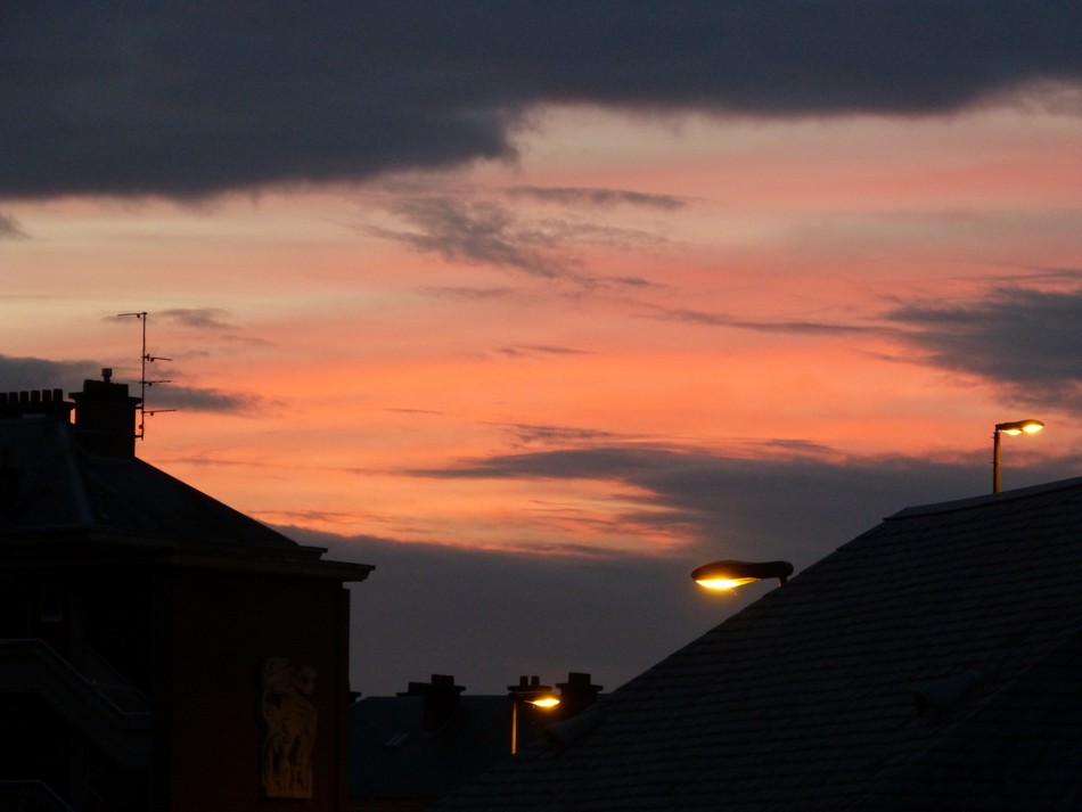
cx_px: 541
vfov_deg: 7.7
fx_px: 6003
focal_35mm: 192
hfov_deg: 10.3
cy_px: 406
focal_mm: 34.6
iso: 400
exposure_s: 1/30
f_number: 3.8
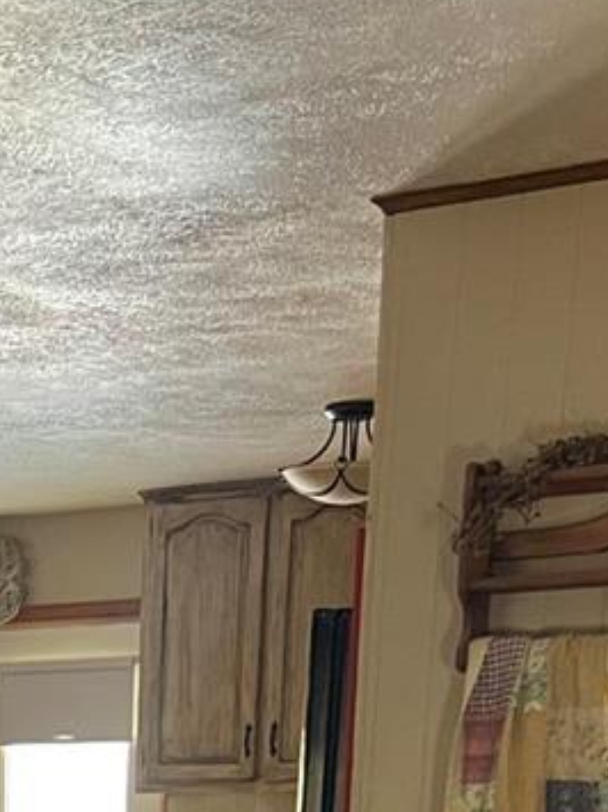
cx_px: -181
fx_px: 2062
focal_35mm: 88
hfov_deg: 15.9
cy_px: 1343
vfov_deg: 18.6
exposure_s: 1/60
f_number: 1.5
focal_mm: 5.7
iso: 320
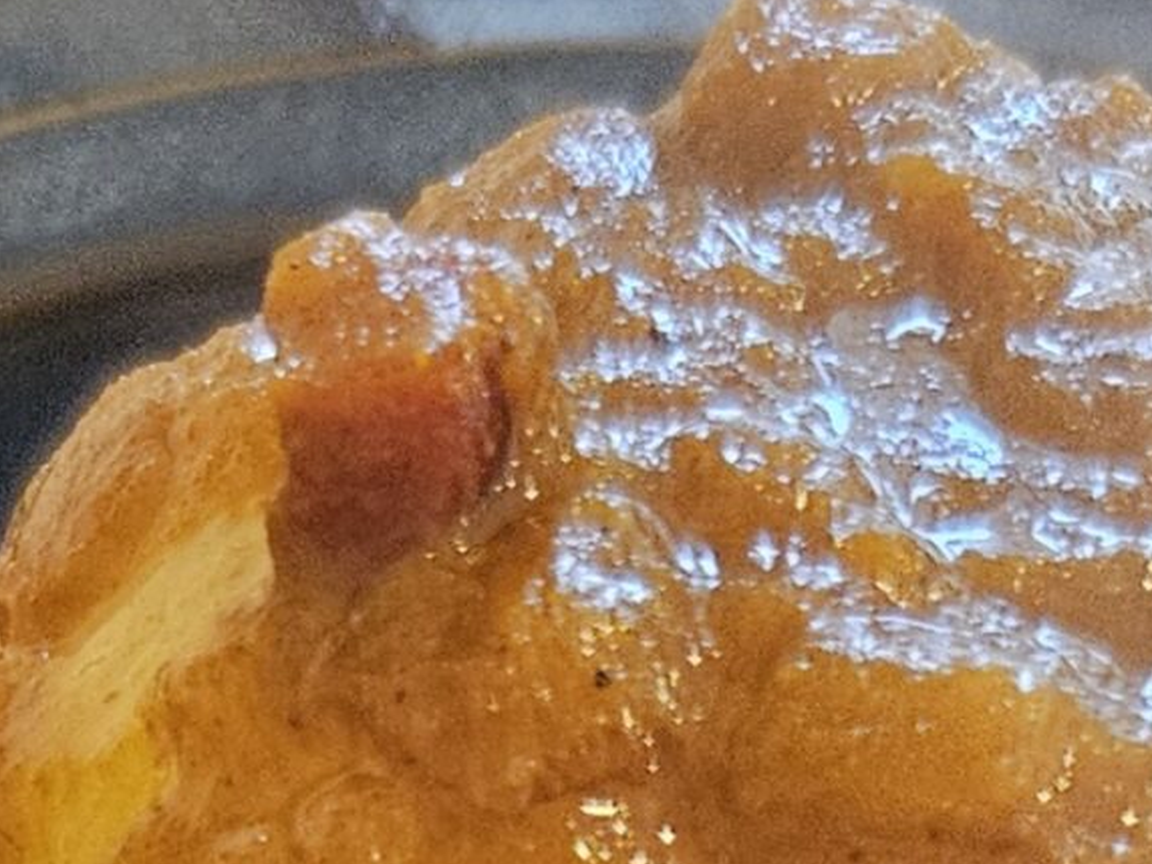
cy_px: 1863
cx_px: 725
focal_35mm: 103
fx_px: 3428
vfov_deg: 12.3
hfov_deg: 19.0
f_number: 1.8
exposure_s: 1/60.2
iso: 800
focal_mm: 5.4
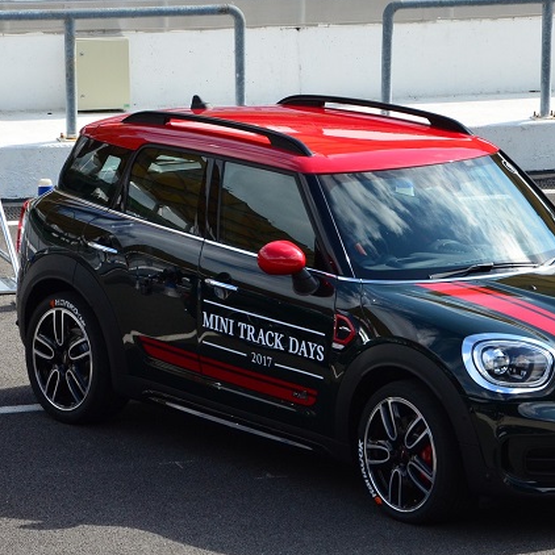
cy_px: 299
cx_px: 395
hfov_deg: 9.1
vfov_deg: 9.1
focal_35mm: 193
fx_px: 3501
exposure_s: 1/1250
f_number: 9
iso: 800
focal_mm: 80
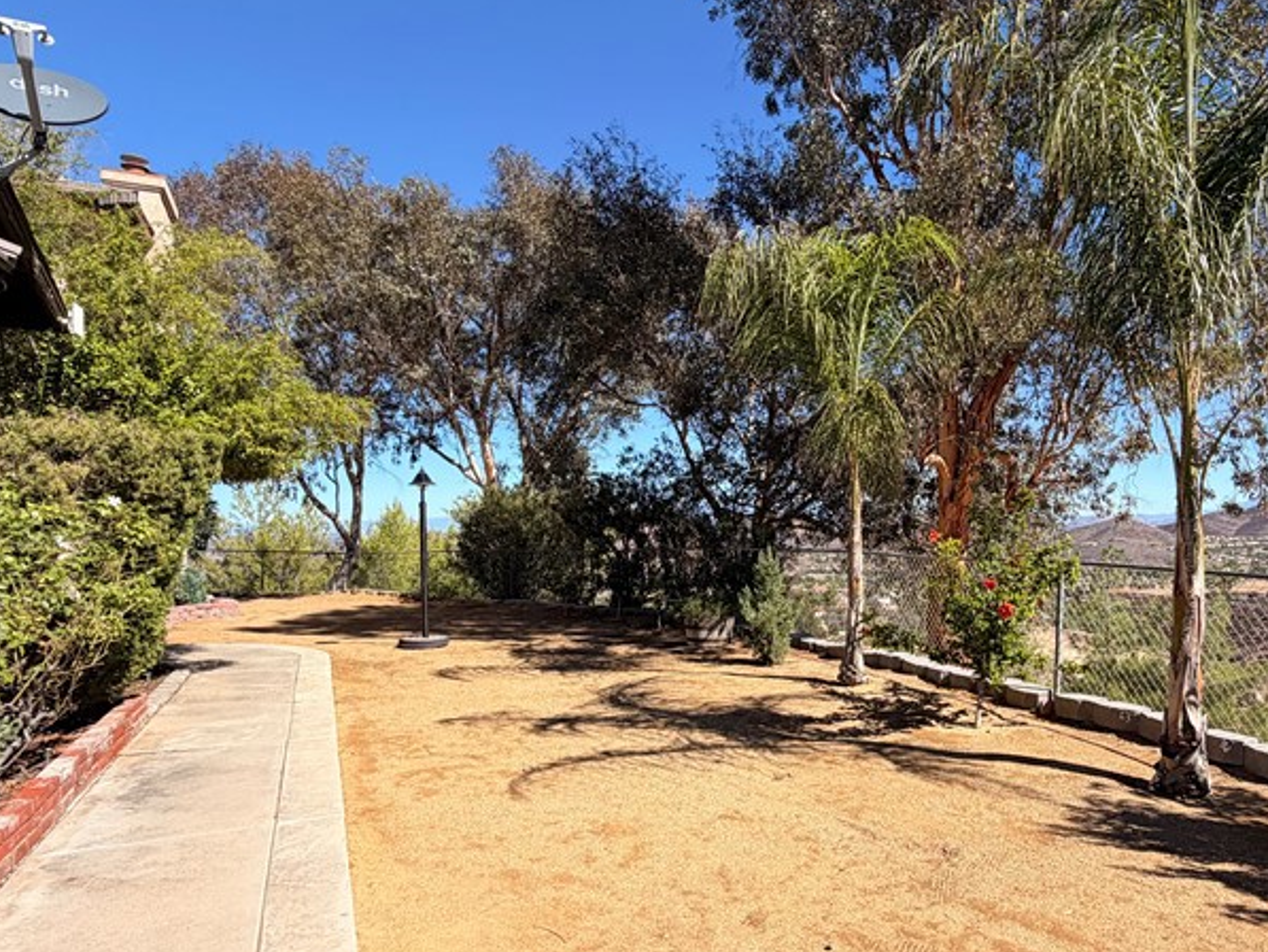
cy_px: 552
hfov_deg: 70.3
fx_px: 879
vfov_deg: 56.6
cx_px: 803
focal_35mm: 24
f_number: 2.2
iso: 25
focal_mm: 2.22
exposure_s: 1/770
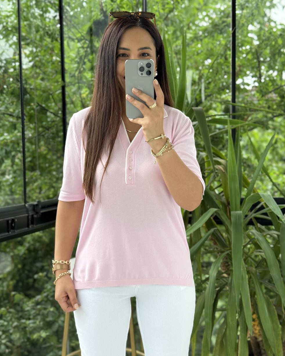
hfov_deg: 29.7
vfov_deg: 36.7
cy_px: 184
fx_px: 538
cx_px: 140
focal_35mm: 51
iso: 100
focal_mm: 6.76
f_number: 1.78
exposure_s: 1/125
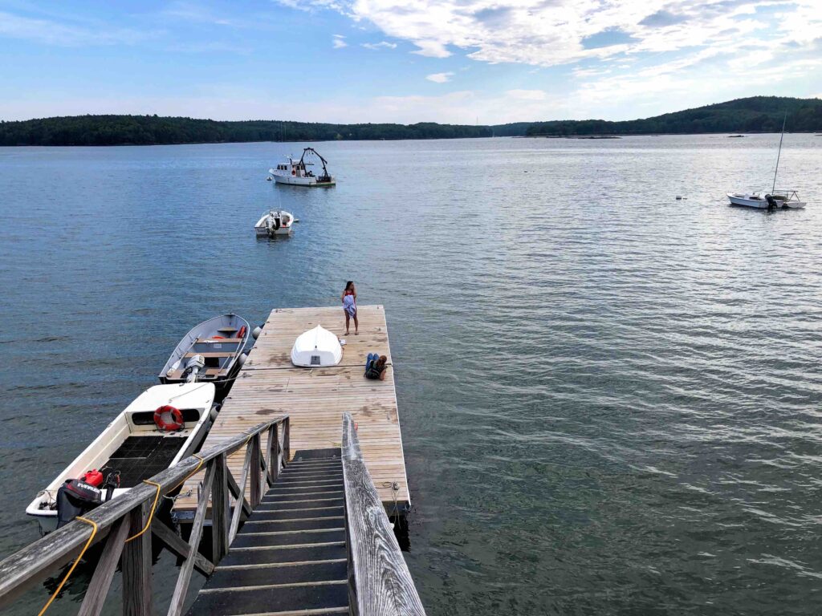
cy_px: 308
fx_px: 665
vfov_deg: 49.7
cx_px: 411
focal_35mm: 28
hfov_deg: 63.4
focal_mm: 3.99
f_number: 1.8
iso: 20
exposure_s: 1/1499
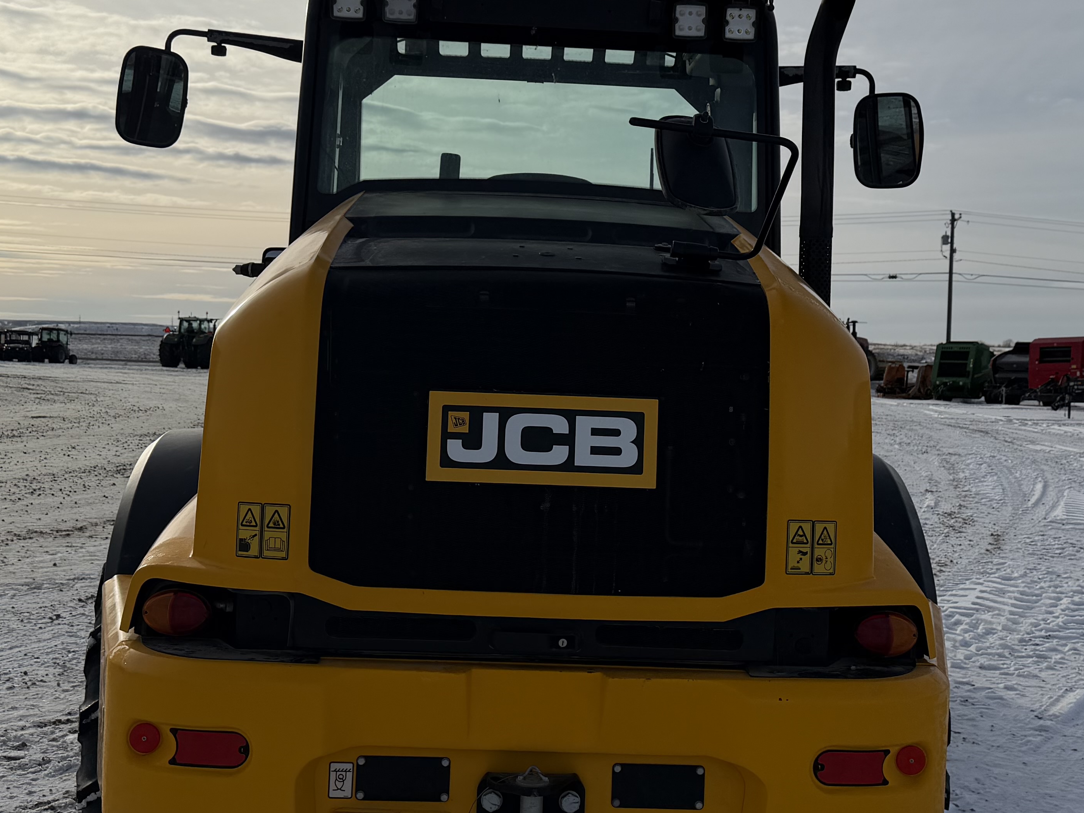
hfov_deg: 38.9
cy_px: 394
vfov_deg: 29.7
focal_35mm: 49
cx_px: 553
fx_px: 1534
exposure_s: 1/14286
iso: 80
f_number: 1.78
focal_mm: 6.76
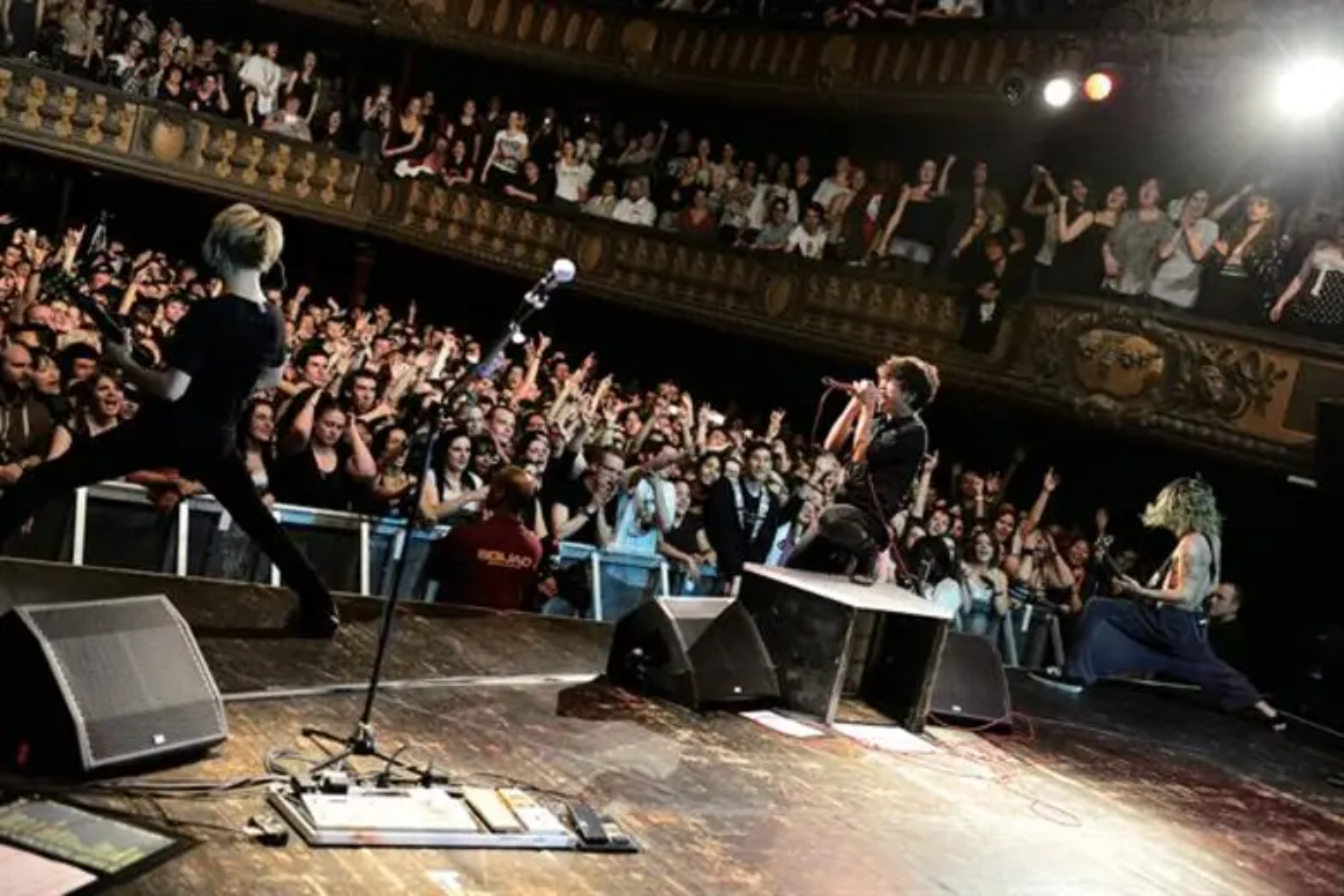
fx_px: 1792
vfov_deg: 28.1
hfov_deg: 41.1
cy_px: 448
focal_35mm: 48
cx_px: 672
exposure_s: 1/160
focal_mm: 48
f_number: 2.8
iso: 4000
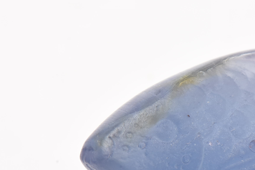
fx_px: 1559
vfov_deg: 6.3
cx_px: 205
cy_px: 137
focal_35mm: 220
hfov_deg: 9.3
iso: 400
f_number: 18
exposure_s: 1/100
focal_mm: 85
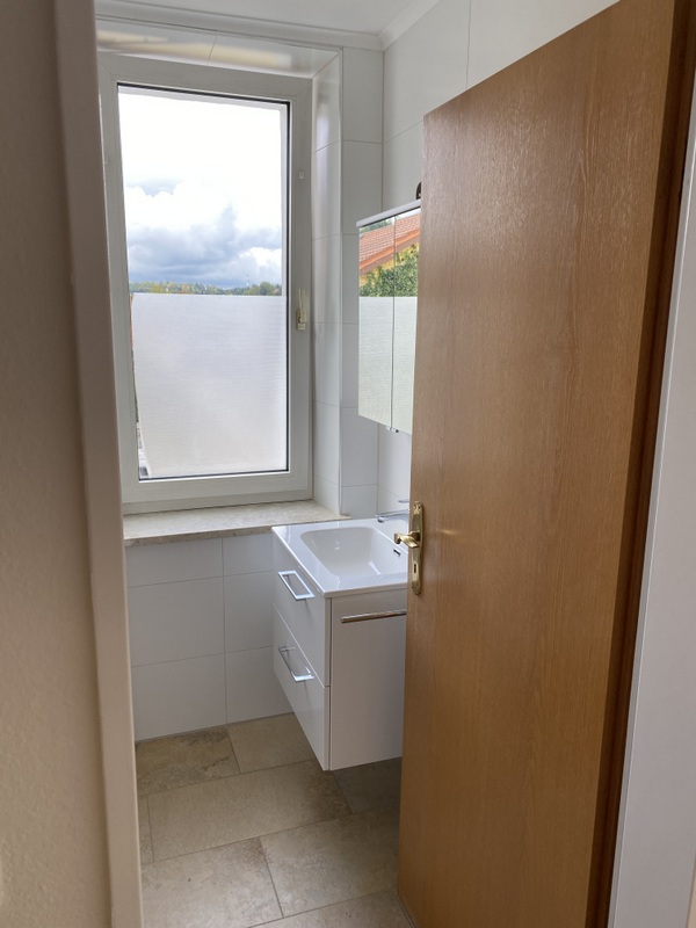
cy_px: 464
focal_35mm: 26
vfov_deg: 67.3
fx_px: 697
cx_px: 348
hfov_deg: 53.1
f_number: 1.8
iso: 32
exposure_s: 1/151
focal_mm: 4.25
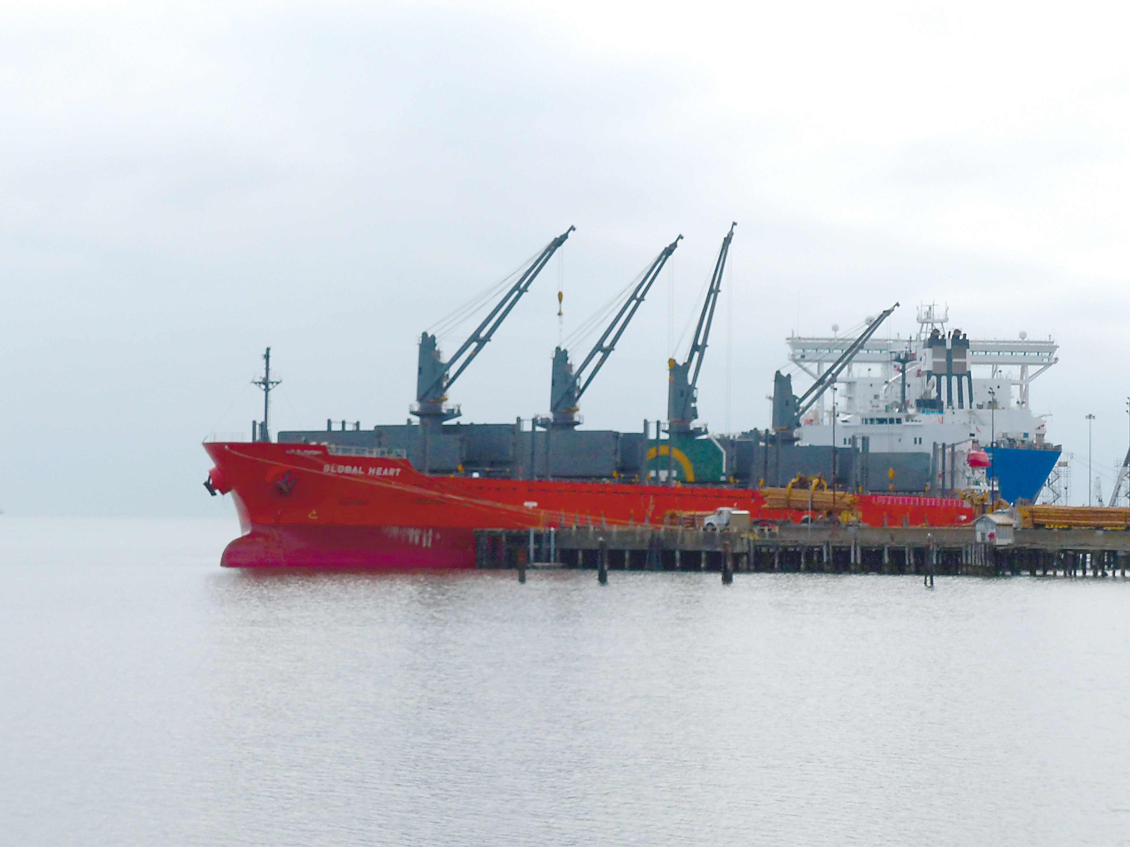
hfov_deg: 22.0
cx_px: 565
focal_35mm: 89
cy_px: 424
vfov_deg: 16.6
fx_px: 2905
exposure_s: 1/1000
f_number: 4
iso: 100
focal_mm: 16
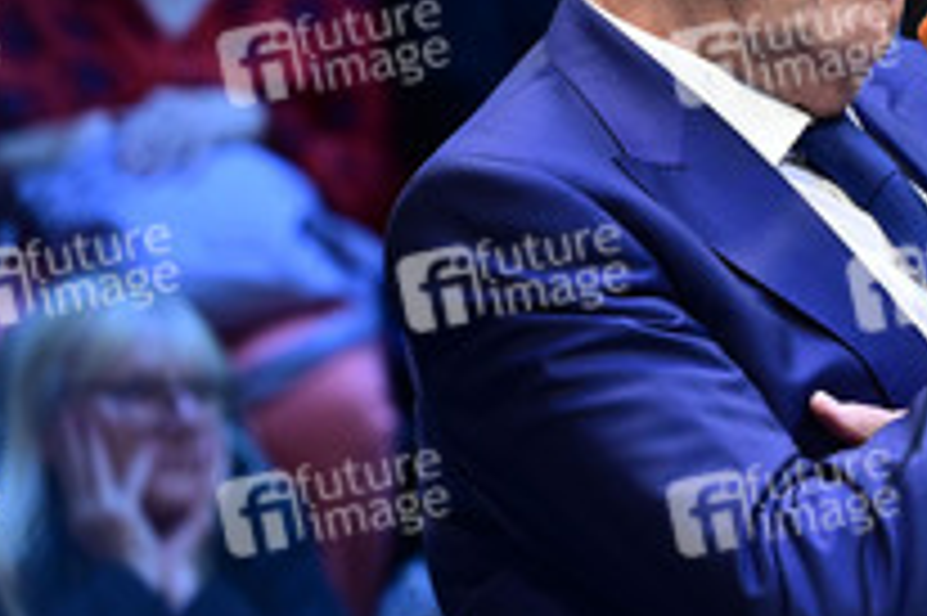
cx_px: 844
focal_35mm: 383
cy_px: 166
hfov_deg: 5.4
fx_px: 9854
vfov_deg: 3.6
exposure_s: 1/250
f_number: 4.5
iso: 3200
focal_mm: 175
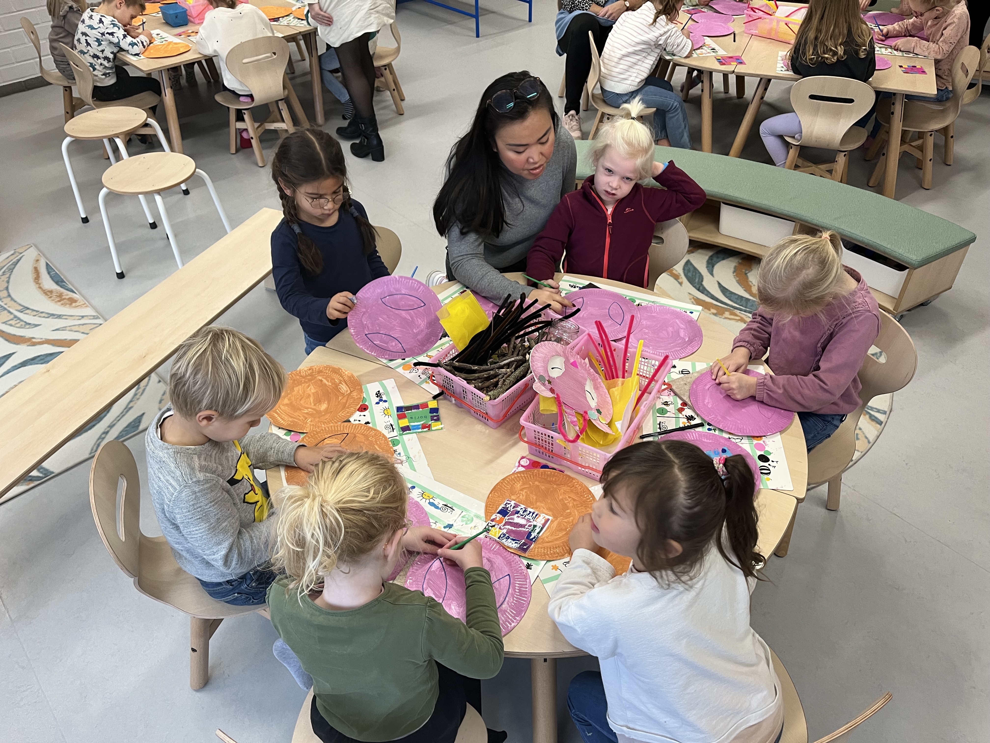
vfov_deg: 53.1
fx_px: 744
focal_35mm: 26
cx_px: 495
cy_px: 372
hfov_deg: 67.3
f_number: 1.6
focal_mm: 5.1
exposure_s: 1/86
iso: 125
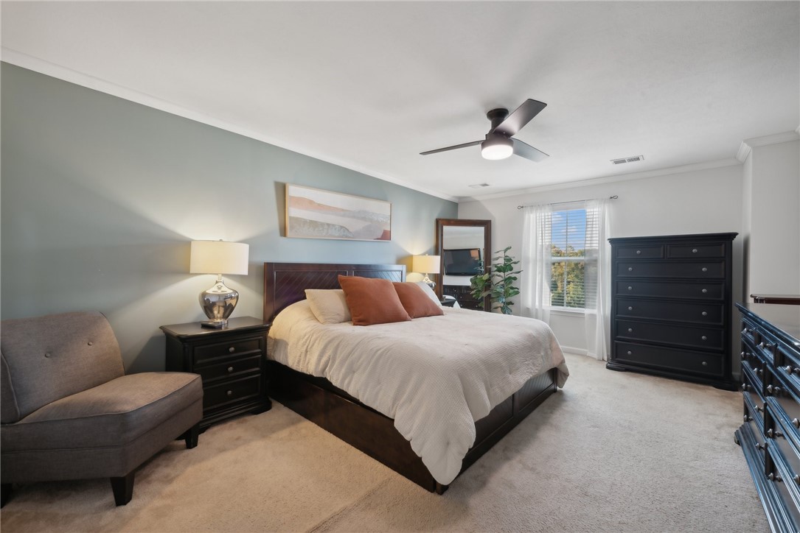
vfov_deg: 81.2
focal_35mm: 14
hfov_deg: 104.2
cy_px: 266
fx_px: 311
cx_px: 400
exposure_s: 1/2
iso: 50
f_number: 11
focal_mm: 14
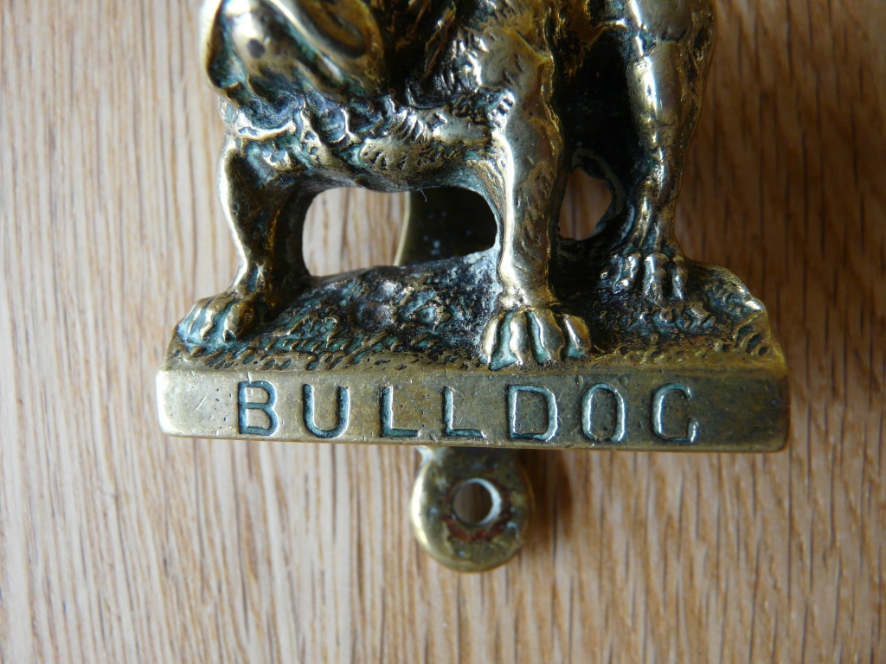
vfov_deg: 49.7
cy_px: 332
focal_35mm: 28
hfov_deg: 63.4
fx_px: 717
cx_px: 443
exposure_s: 1/60
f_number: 2.8
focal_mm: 4.6
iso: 100
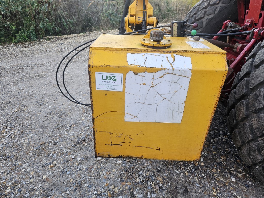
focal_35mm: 23
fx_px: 175
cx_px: 132
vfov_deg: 58.9
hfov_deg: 73.9
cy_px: 99
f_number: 1.8
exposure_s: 1/180
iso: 100
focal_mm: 5.4
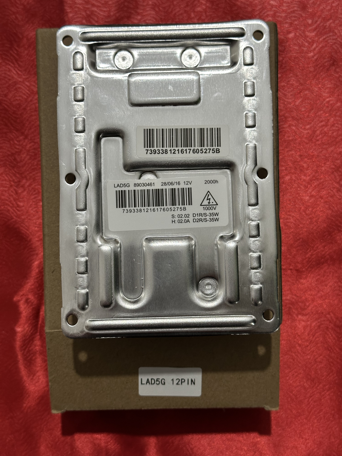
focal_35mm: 48
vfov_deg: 39.7
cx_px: 171
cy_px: 228
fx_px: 632
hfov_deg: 30.3
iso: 200
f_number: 1.78
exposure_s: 1/50
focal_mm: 6.86
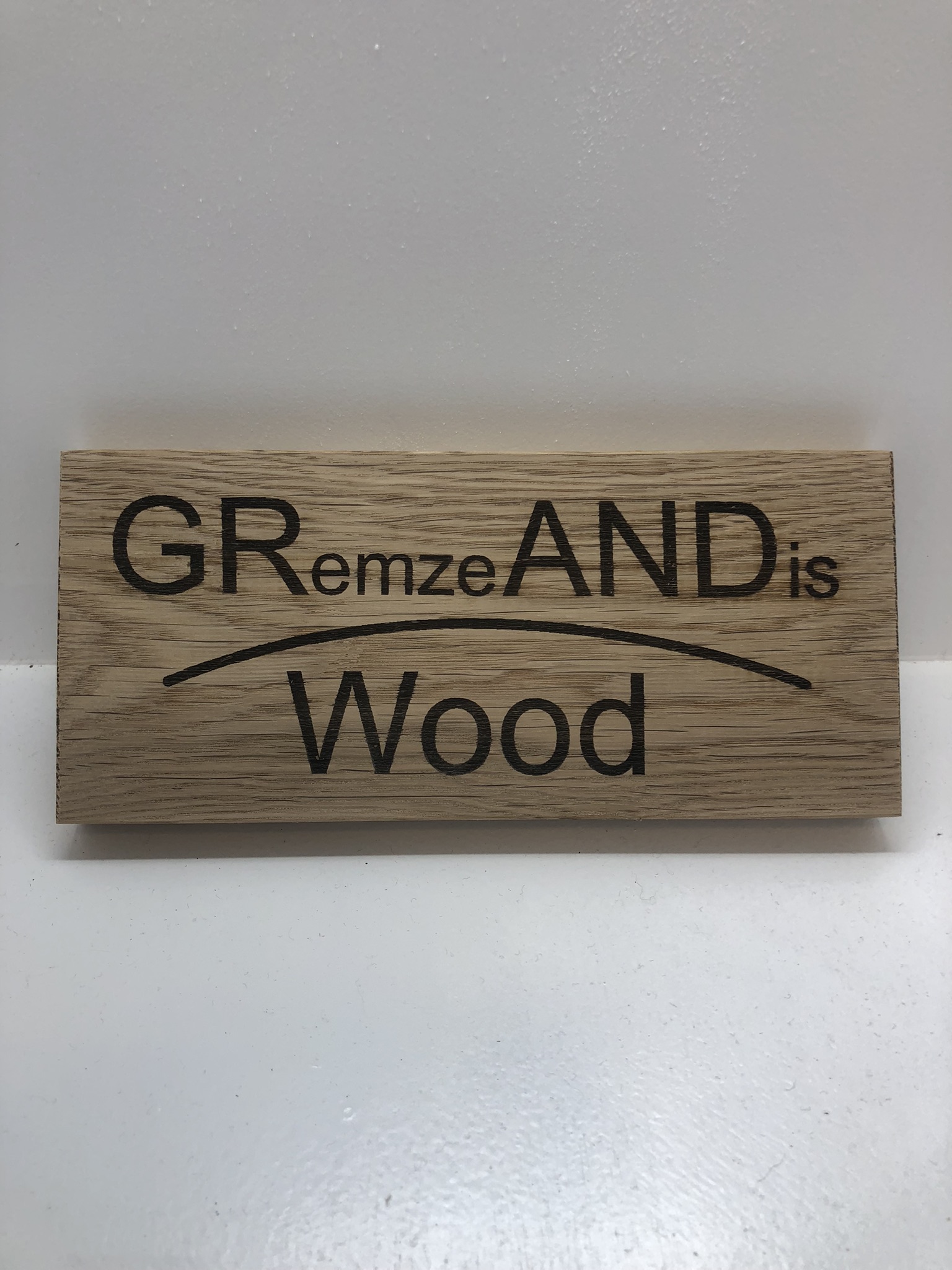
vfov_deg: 63.4
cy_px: 635
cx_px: 476
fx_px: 1027
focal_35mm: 28
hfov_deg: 49.7
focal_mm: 3.99
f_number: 1.8
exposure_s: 1/128
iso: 20
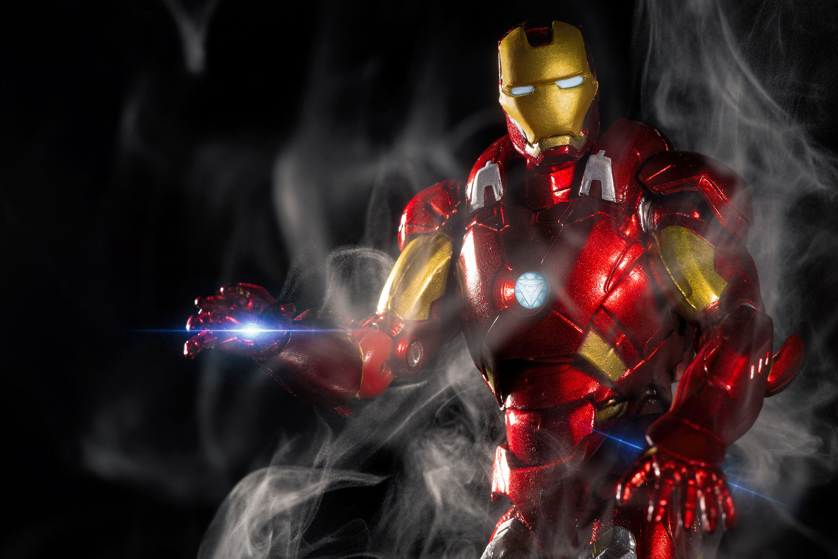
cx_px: 419
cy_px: 280
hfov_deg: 19.4
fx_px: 2445
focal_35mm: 105
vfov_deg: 13.1
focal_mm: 105
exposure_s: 1/200
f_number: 18
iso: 64
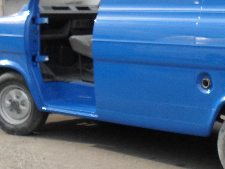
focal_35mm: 94
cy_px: 48
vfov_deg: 15.7
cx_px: 208
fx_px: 611
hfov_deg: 20.4
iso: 100
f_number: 3.2
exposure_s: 1/350
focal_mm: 6.3
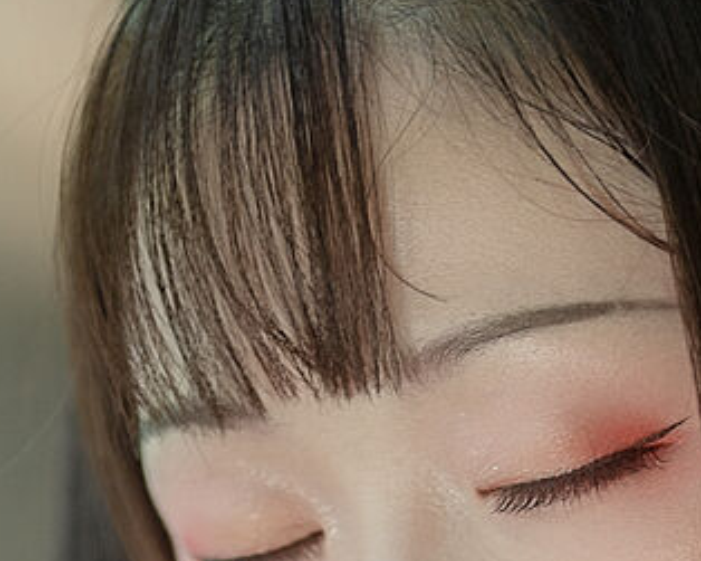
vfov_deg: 2.1
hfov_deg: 2.7
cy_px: 1140
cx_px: 500
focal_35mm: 721
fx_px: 14954
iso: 100
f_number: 1.8
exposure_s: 1/160
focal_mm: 135
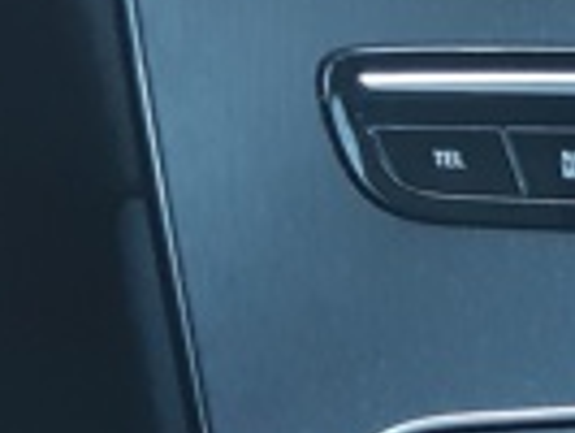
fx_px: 2594
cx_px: 1007
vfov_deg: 9.5
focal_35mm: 156
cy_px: 195
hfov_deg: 11.8
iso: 250
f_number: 1.7
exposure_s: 1/40
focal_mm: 3.92
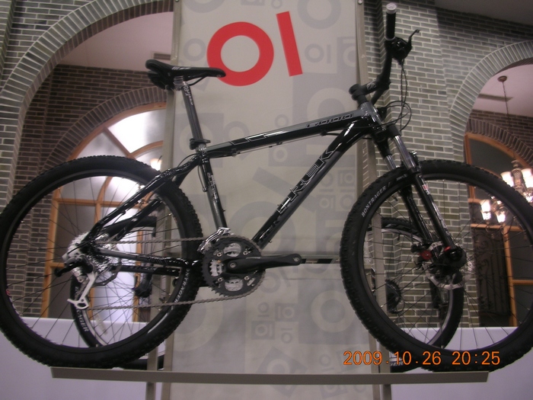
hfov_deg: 52.6
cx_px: 266
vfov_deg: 40.7
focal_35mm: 35
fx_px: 539
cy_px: 200
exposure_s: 1/5.7
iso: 50
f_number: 3
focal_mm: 5.8
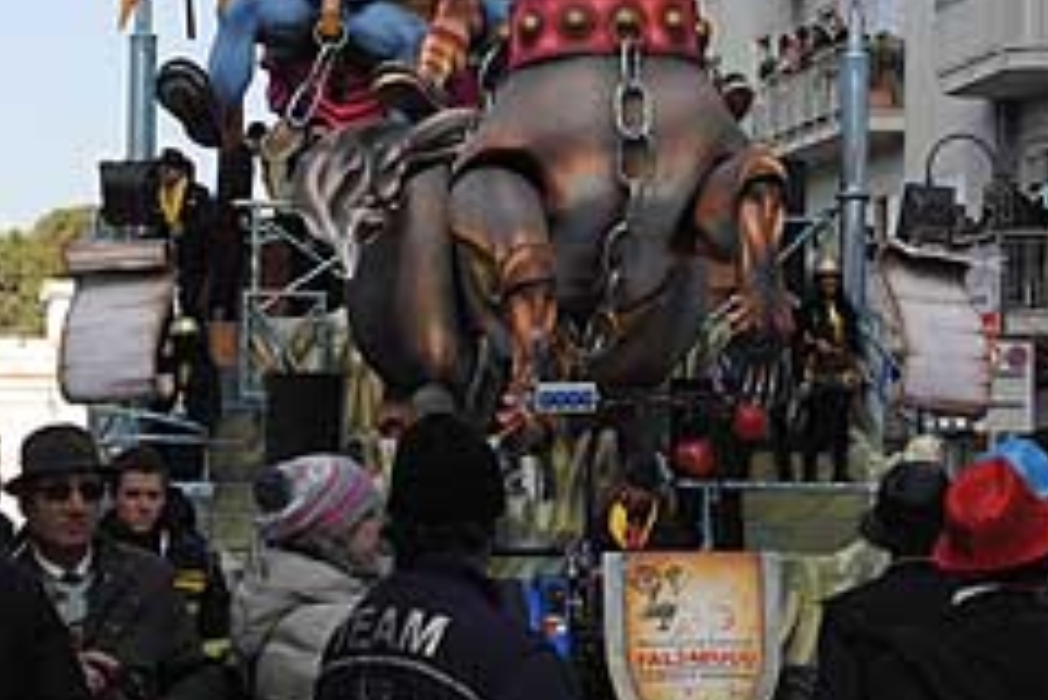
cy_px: 113
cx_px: 431
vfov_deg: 9.4
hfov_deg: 14.1
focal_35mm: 145
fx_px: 4223
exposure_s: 1/200
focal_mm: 48
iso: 100
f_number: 7.1
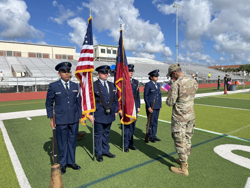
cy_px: 94
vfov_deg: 53.1
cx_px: 125
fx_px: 188
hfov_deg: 67.3
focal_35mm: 26
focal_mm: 5.1
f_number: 1.6
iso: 50
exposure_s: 1/4854
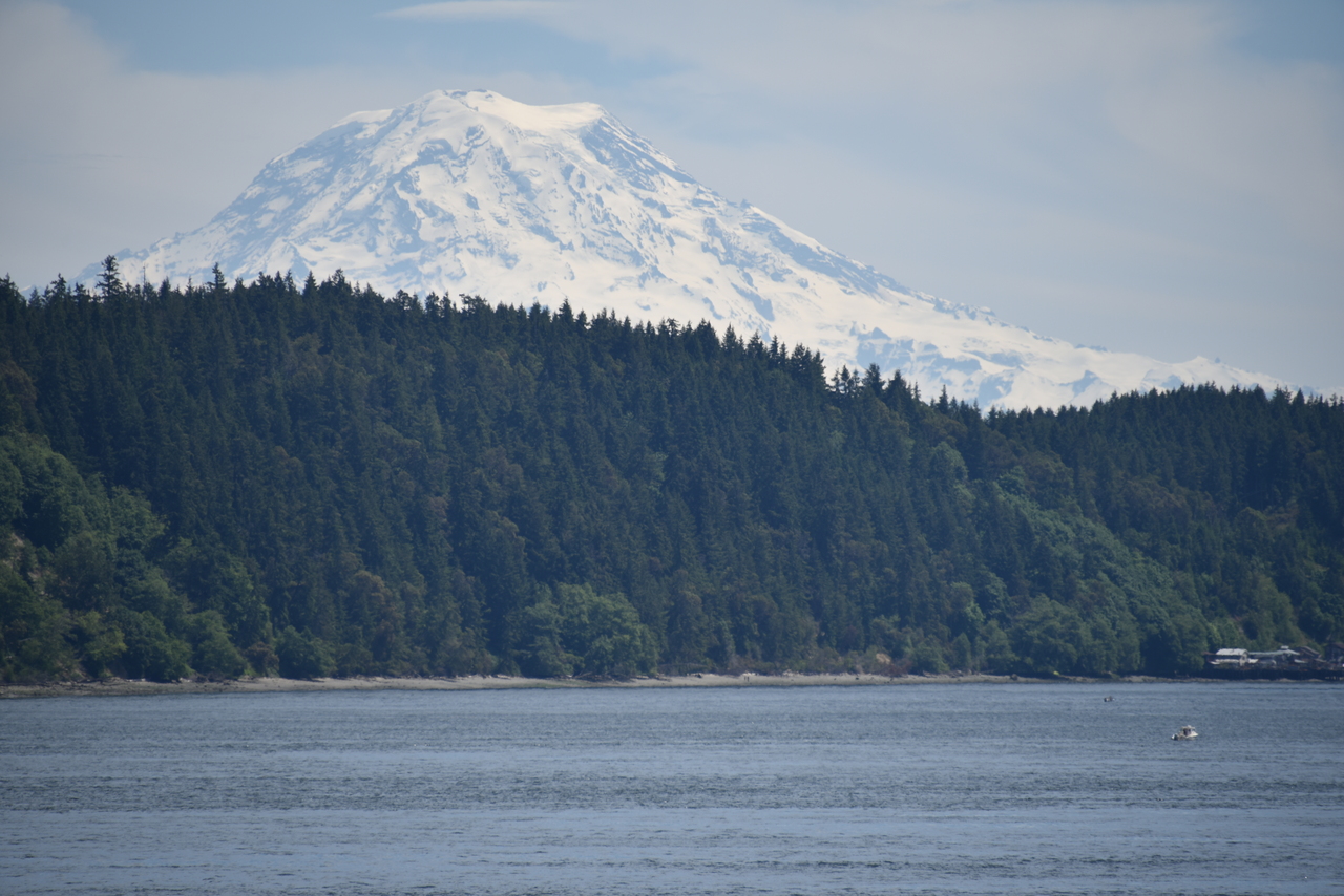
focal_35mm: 300
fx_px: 11202
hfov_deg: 6.9
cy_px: 448
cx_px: 672
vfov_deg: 4.6
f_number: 7.1
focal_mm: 300
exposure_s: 1/640
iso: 100
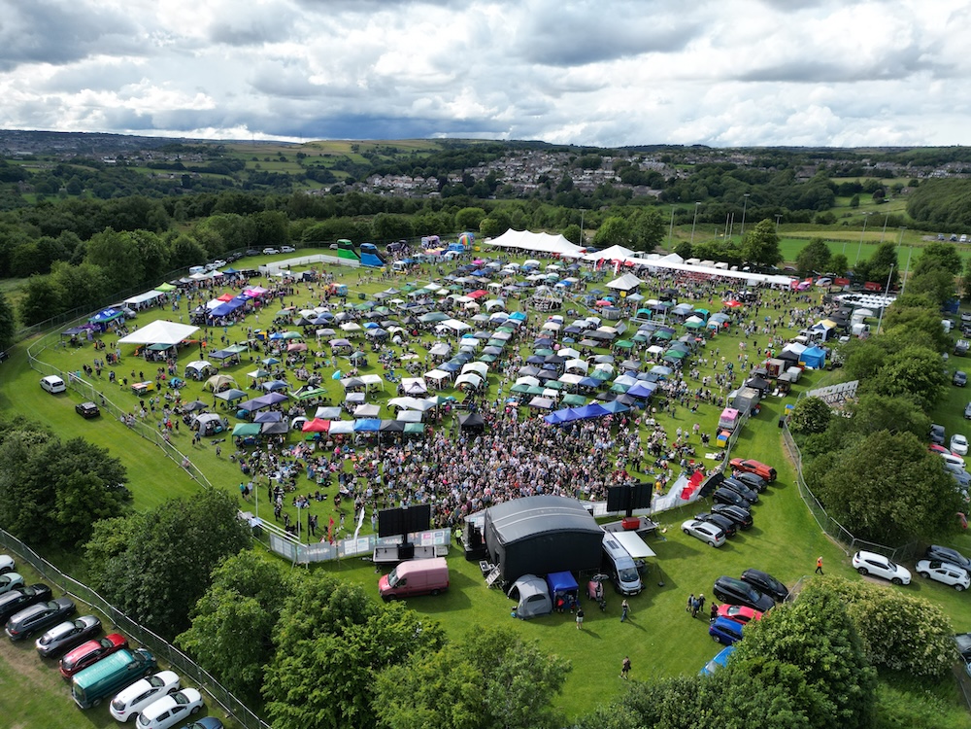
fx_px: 673
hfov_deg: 71.6
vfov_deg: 56.8
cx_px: 486
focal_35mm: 24
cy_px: 364
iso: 120
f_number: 1.7
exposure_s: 1/2000
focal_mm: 6.72
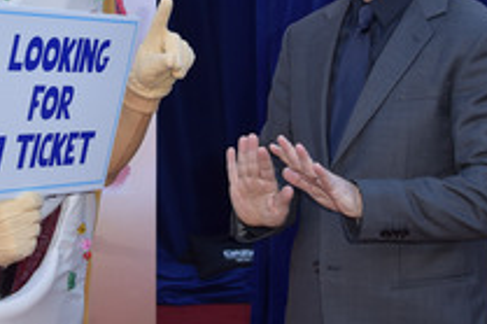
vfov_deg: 12.2
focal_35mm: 112
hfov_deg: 18.2
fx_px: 1514
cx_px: 147
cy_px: 58
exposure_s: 1/250
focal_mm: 52
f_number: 6.3
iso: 320
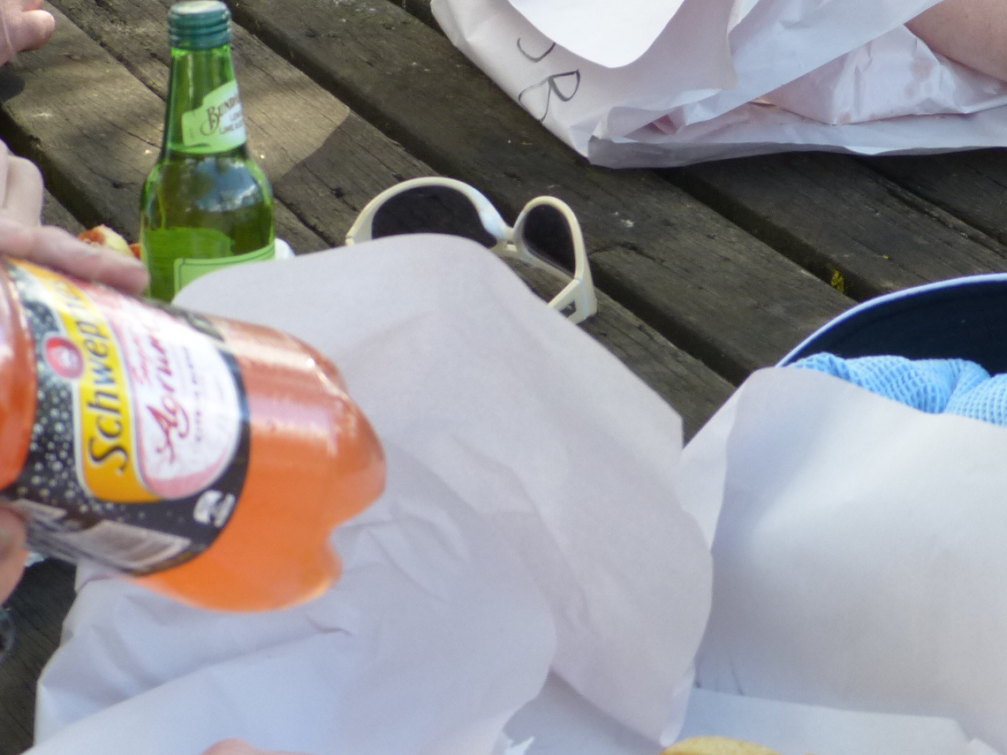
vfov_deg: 12.2
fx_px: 3462
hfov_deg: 16.6
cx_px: 508
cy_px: -78
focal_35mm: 119
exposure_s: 1/100
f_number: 4
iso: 100
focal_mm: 9.4
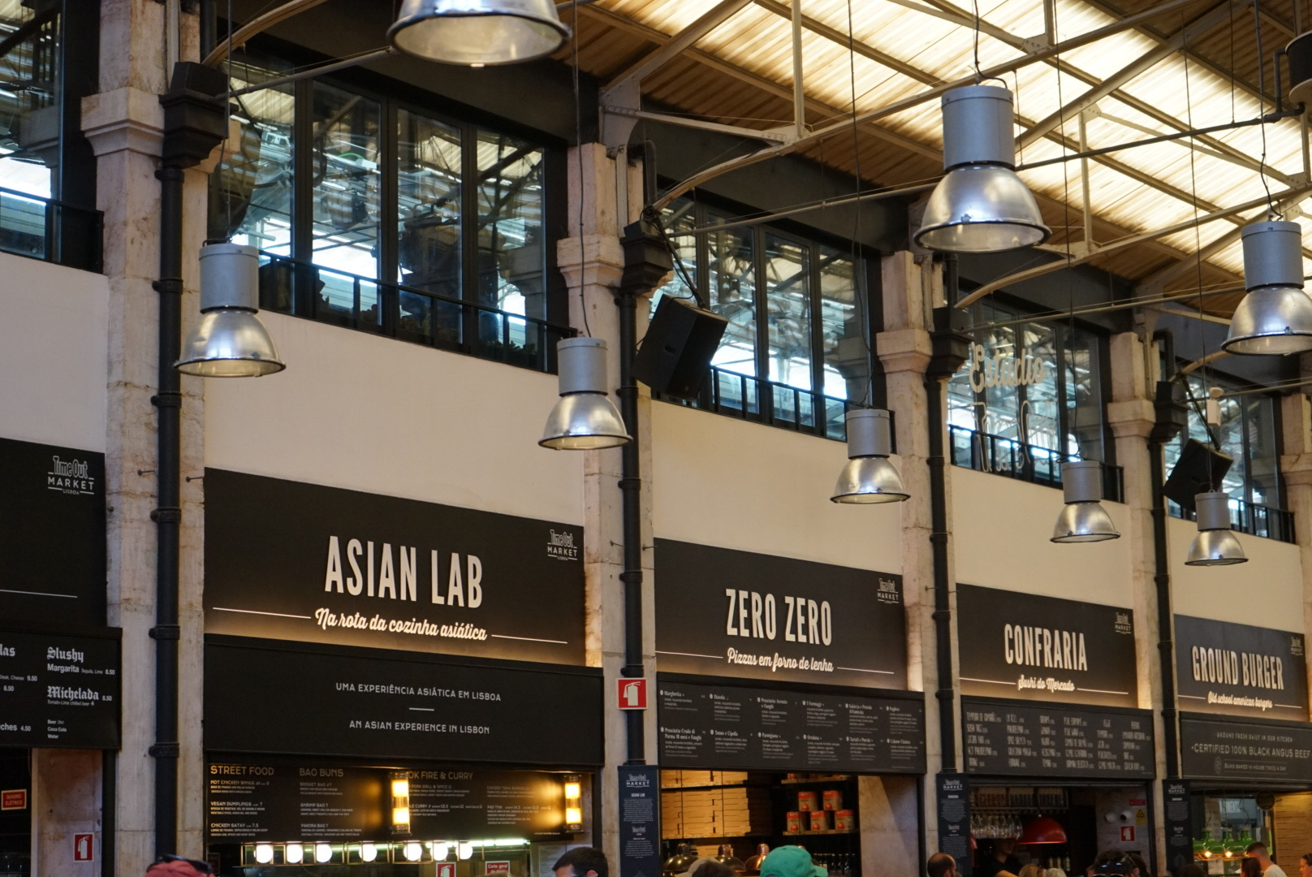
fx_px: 2553
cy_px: 438
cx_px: 656
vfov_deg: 19.5
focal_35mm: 70
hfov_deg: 28.8
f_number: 5.6
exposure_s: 1/160
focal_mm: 70
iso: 2000
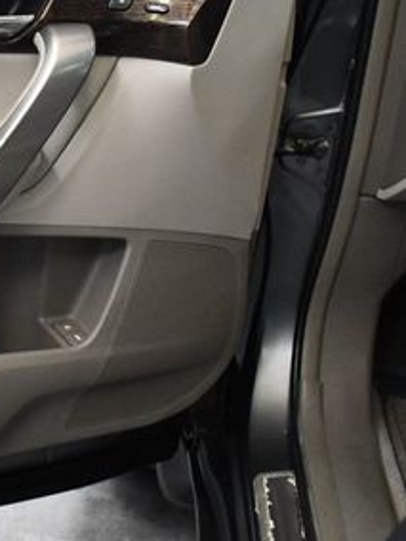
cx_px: -179
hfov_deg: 17.3
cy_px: 223
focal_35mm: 78
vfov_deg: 25.0
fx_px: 1220
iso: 1800
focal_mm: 18
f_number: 3.5
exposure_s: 1/125
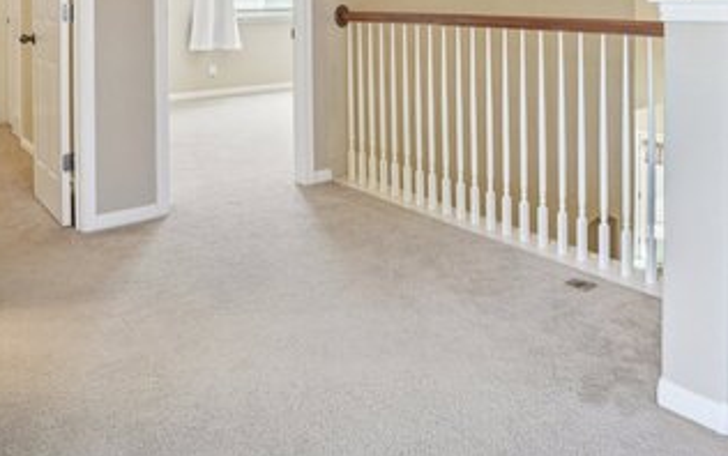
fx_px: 655
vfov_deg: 34.8
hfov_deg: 55.3
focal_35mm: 33
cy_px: -1
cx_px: 546
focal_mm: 16
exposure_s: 1/8
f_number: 8
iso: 400
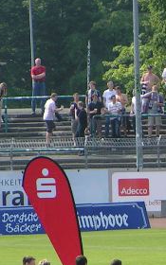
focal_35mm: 597
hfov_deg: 2.2
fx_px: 4321
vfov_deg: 3.5
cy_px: 220
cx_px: 273
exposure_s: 1/320
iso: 50
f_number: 5
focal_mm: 30.1
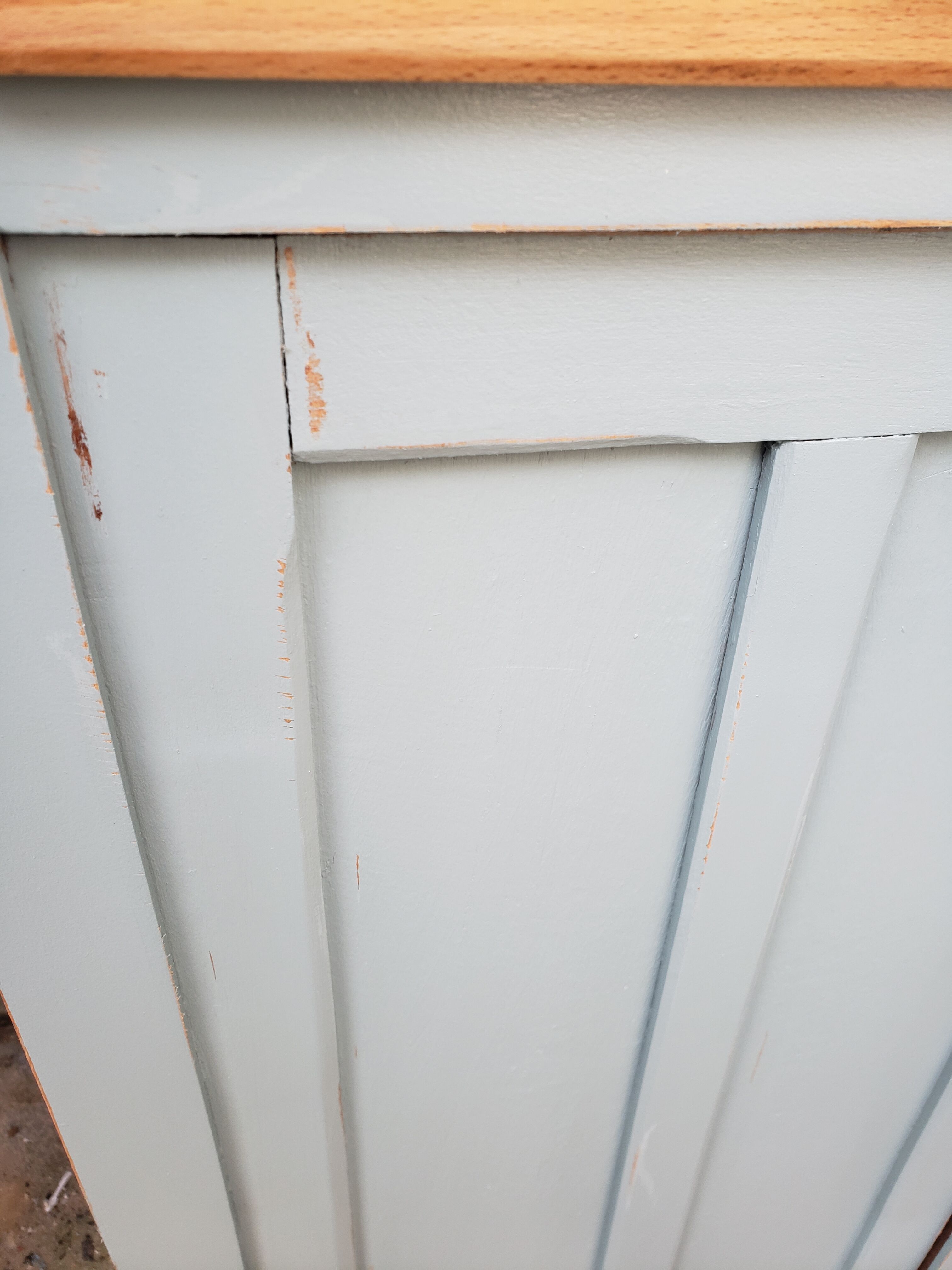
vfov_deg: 67.3
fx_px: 953
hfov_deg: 53.1
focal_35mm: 26
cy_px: 635
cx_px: 476
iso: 80
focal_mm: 4.3
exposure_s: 1/60
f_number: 2.4
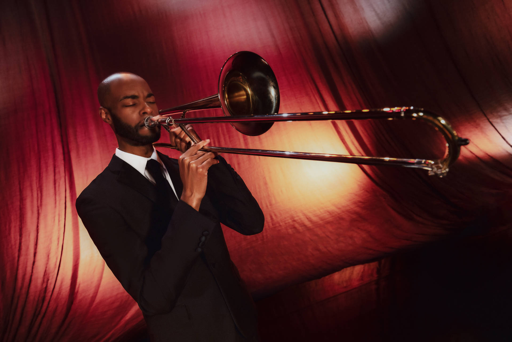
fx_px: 327
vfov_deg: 55.1
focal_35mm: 23
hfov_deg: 76.1
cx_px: 256
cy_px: 171
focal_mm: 23
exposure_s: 1/100
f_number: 4.5
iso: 800
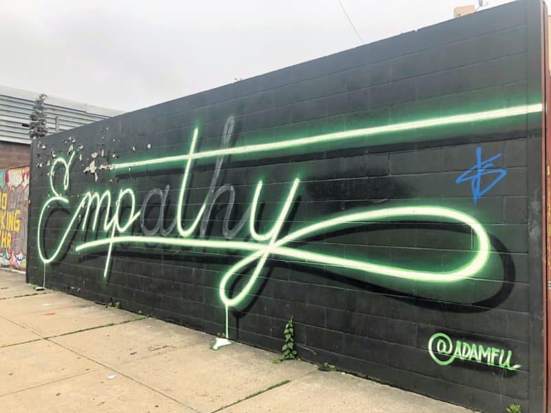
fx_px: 446
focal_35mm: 28
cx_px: 276
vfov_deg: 49.7
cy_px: 206
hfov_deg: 63.4
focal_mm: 3.99
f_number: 1.8
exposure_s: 1/403
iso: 20
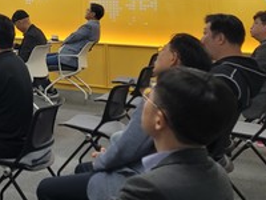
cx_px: -92
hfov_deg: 22.8
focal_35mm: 75
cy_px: -55
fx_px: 576
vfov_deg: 18.4
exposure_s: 1/120
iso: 100
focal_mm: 7
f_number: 1.8
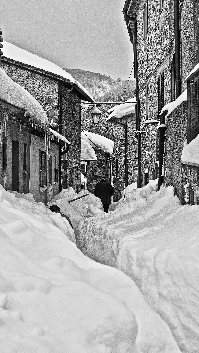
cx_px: 104
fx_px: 521
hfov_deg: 21.6
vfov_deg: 37.5
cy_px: 176
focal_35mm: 56
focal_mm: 35
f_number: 5.6
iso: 110
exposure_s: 1/125
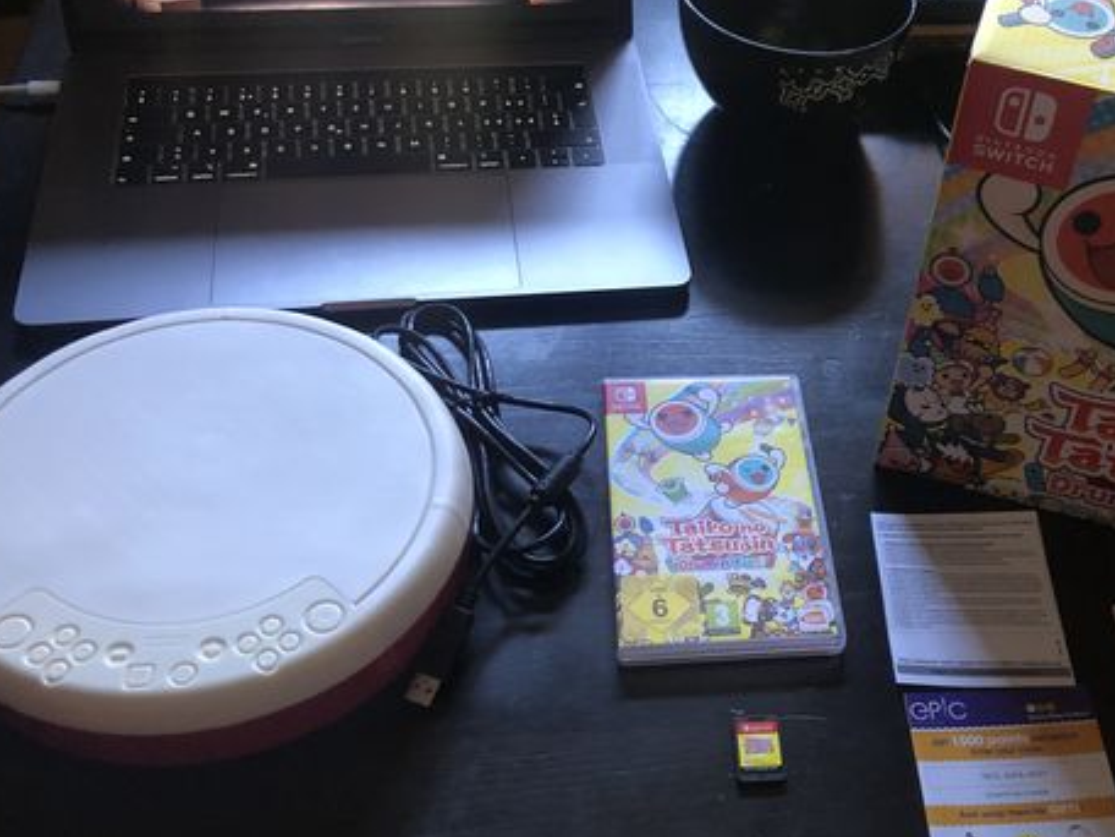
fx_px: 1385
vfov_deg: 33.6
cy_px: 434
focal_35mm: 43
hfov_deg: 43.0
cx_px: 782
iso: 100
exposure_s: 1/6
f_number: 1.8
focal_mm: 4
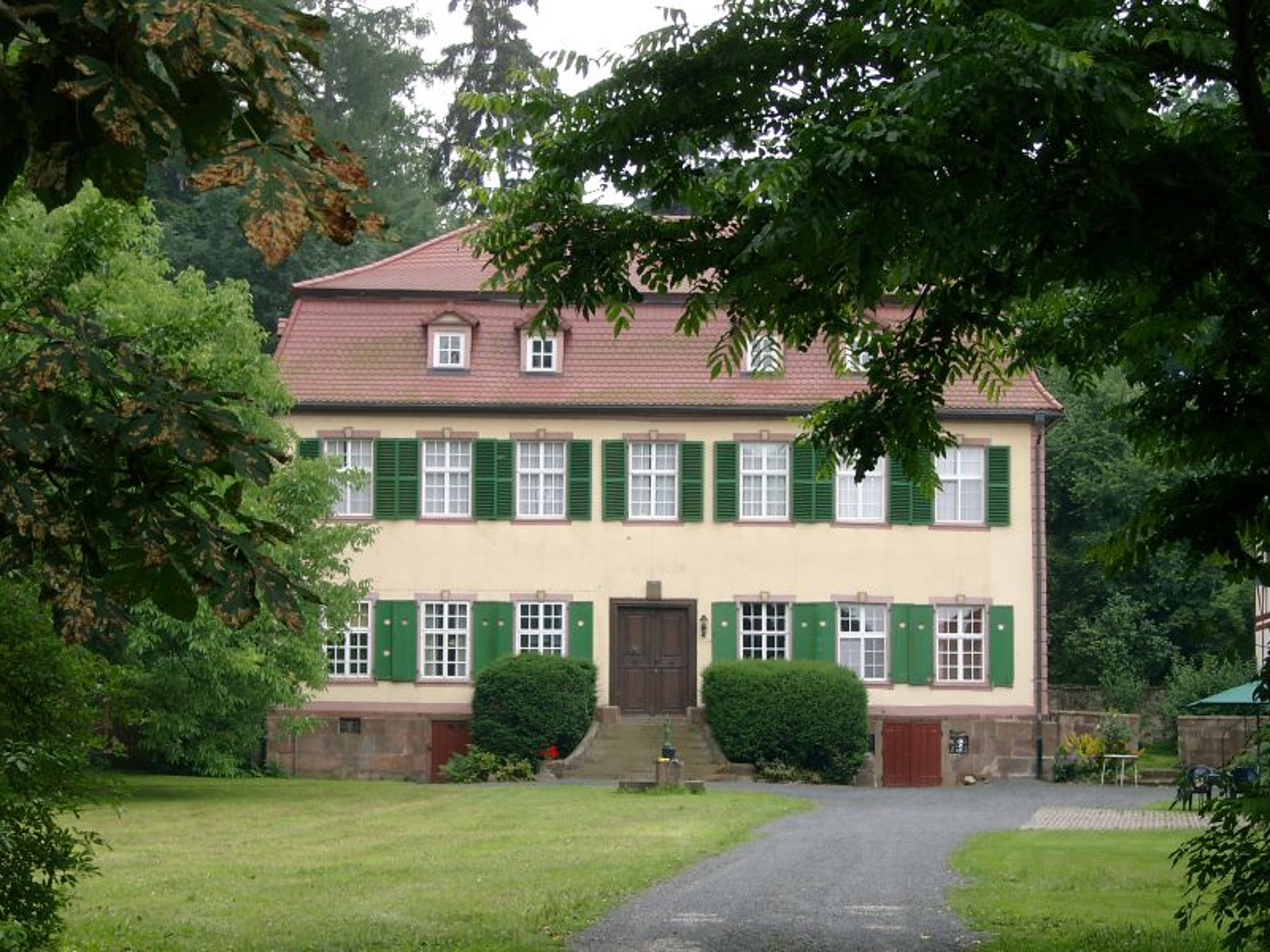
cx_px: 635
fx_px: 3449
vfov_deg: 15.7
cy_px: 476
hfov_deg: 20.9
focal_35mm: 94
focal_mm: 19.44
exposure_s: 1/112
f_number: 4
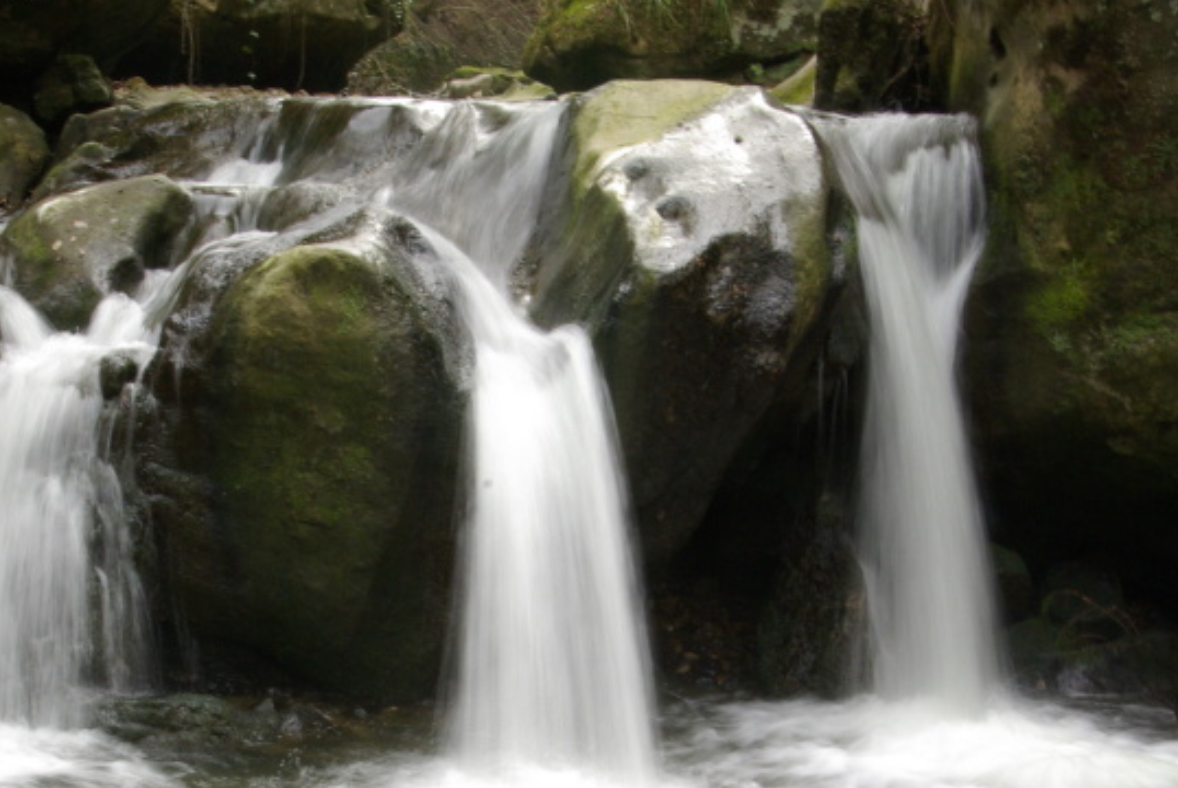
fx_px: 2621
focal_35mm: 80
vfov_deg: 17.0
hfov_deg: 25.3
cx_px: 493
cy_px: 631
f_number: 27
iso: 400
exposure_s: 1/6
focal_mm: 28
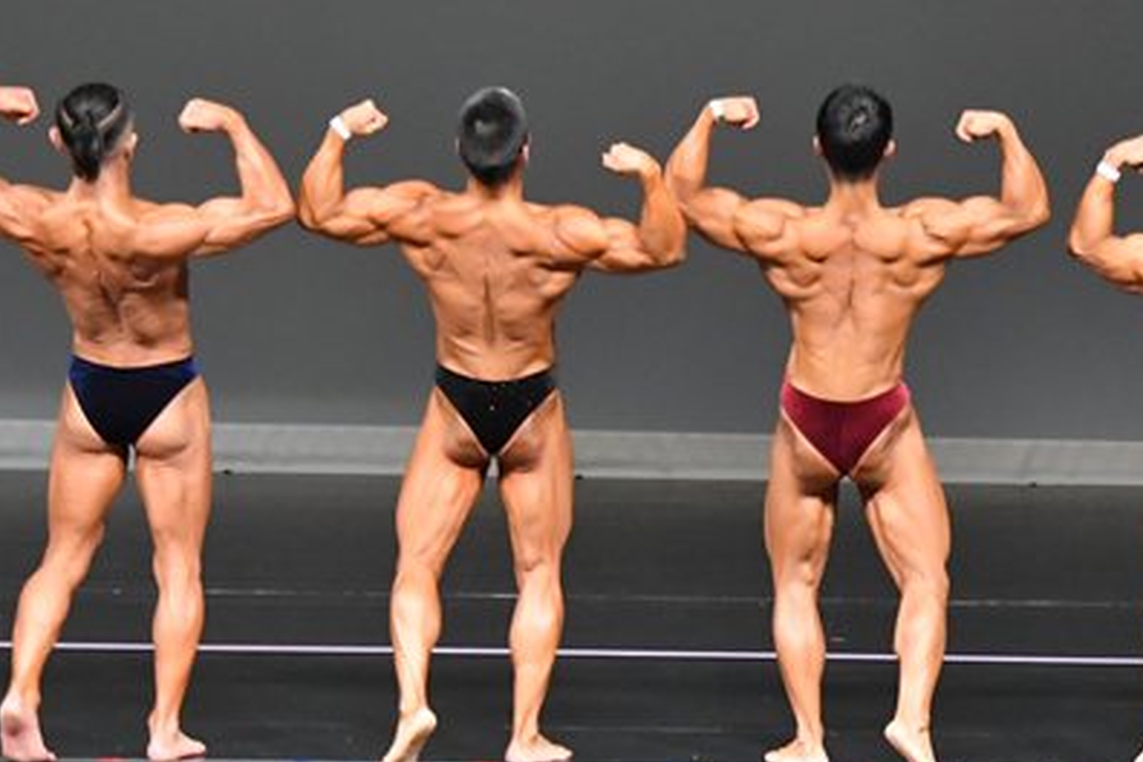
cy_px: 439
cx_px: 908
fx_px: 11620
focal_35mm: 366
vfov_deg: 3.8
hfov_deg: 5.6
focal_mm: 125
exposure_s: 1/400
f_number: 5.6
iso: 5000
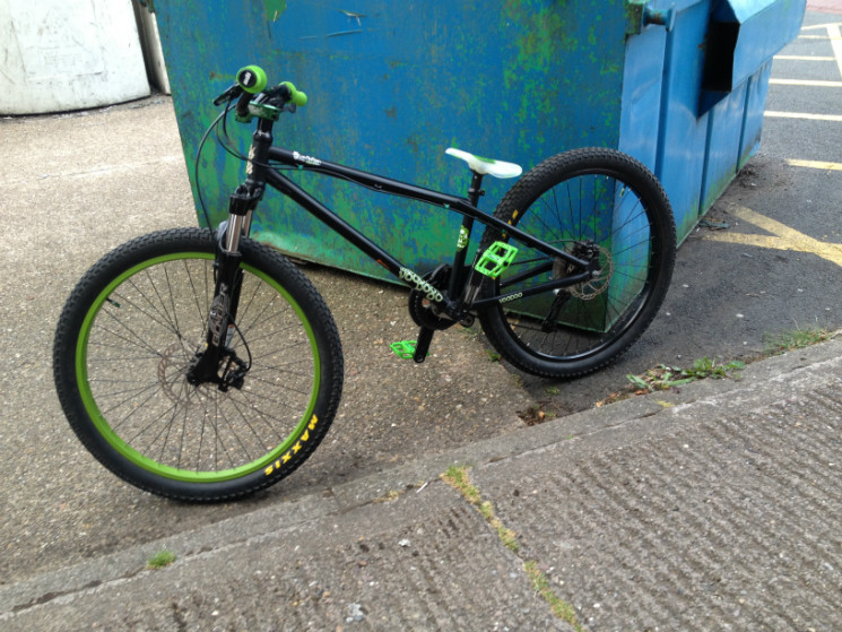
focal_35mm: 35
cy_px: 316
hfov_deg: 52.6
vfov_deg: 40.7
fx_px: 851
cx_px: 421
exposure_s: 1/30
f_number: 2.4
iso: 50
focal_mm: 4.28
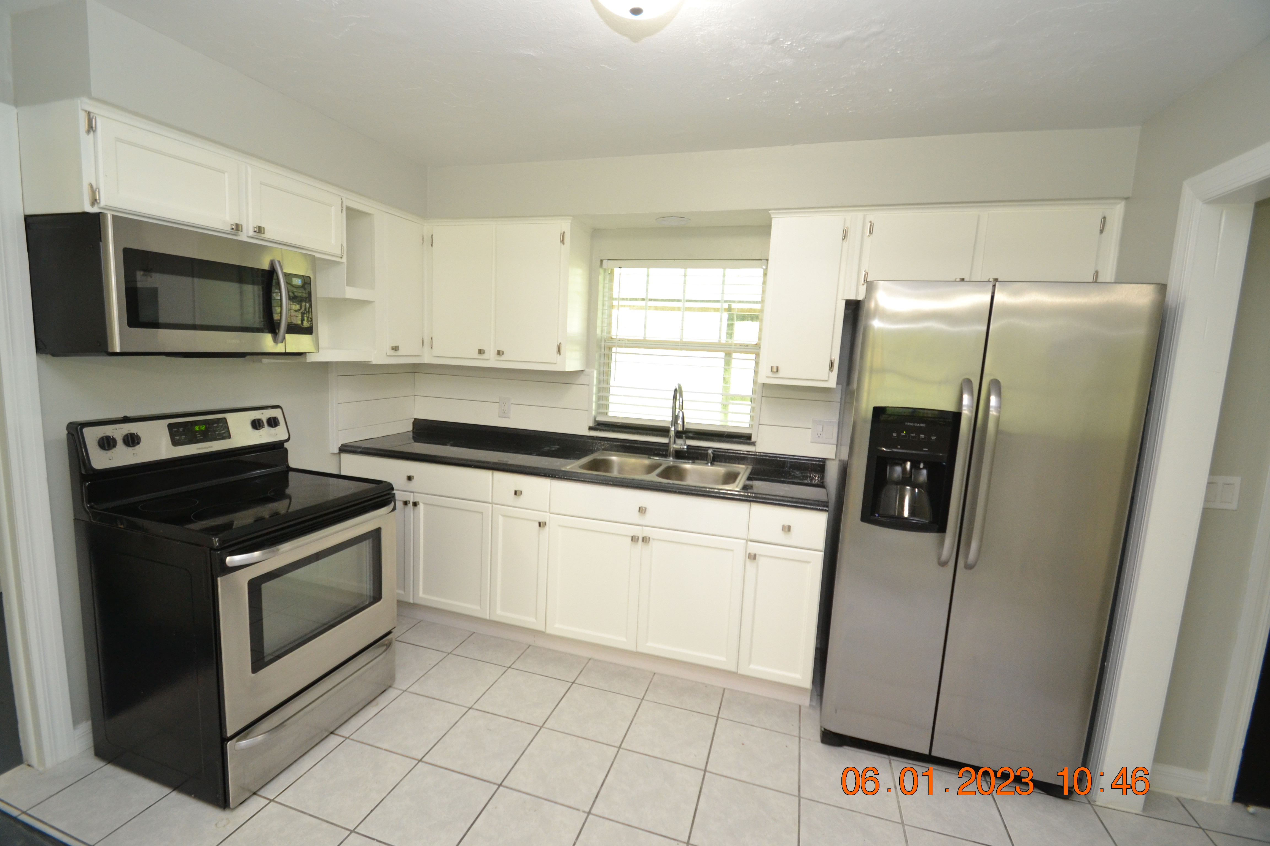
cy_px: 423
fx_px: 529
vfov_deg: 77.3
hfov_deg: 100.4
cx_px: 635
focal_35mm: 15
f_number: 3.5
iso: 1000
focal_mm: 10
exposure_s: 1/60
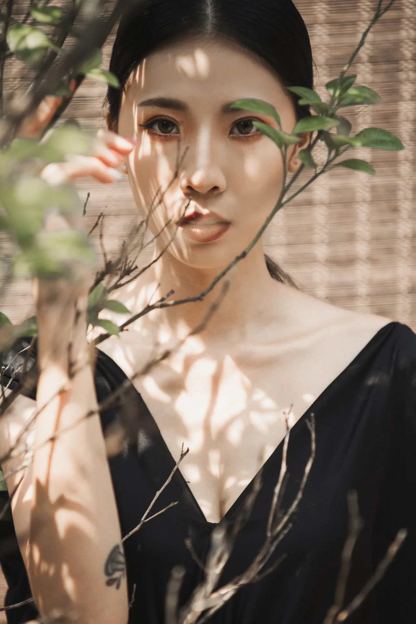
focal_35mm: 70
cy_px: 312
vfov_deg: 28.8
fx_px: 1213
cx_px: 208
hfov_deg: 19.5
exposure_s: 1/1000
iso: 160
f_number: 2.8
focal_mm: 70
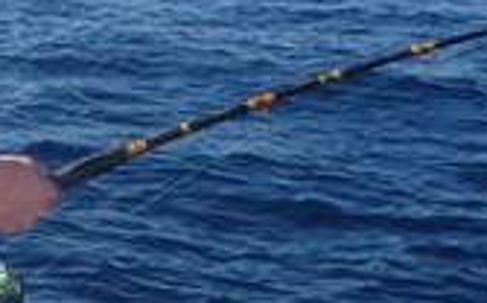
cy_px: -20
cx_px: 23
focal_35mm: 112
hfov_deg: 18.2
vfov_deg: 11.5
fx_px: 1485
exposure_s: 1/1000
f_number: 3.3
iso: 100
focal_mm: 4.9
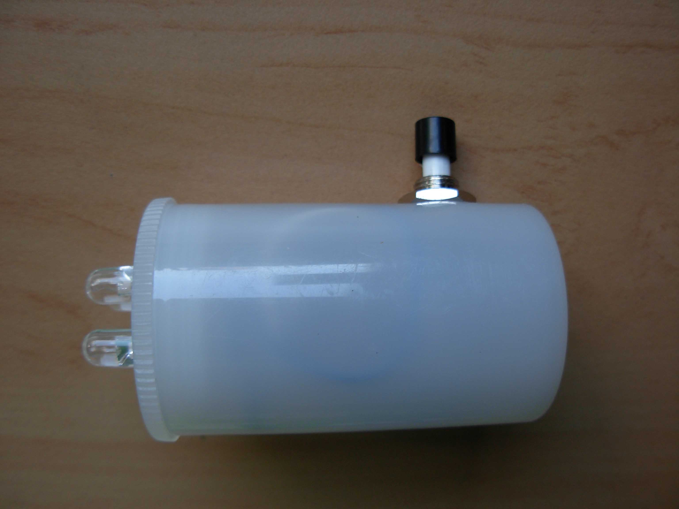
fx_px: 745
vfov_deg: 37.7
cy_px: 254
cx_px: 340
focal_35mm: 38
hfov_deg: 49.0
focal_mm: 6.3
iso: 79
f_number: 2.9
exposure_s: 1/39.1
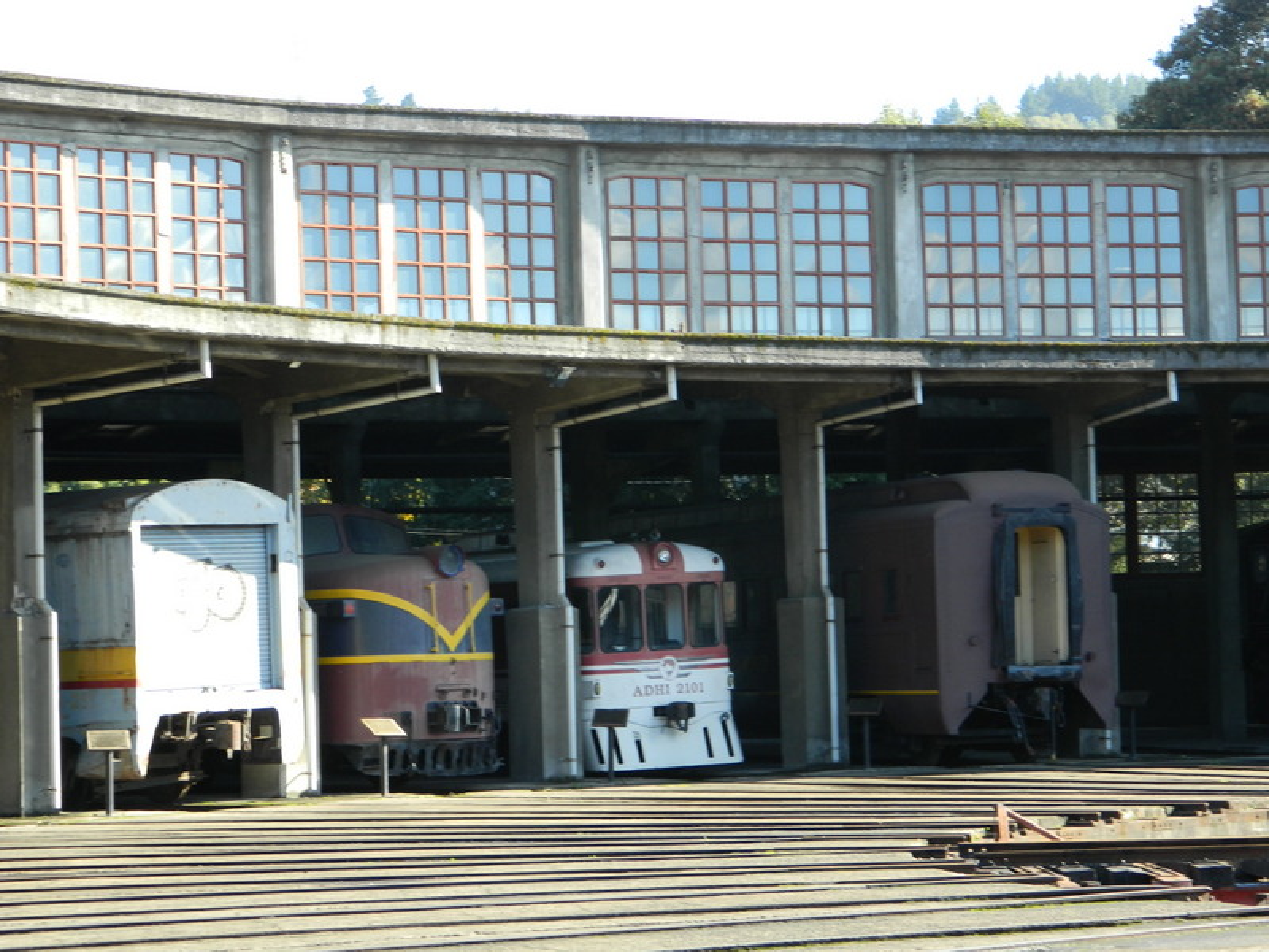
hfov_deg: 19.1
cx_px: 634
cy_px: 476
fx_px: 3776
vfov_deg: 14.4
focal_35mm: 103
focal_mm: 18.6
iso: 80
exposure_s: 1/80
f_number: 4.5
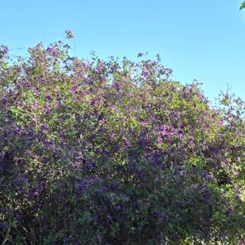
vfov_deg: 16.9
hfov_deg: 16.6
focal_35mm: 101
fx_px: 809
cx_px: 276
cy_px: 240
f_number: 1.8
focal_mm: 5.4
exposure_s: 1/734
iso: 25
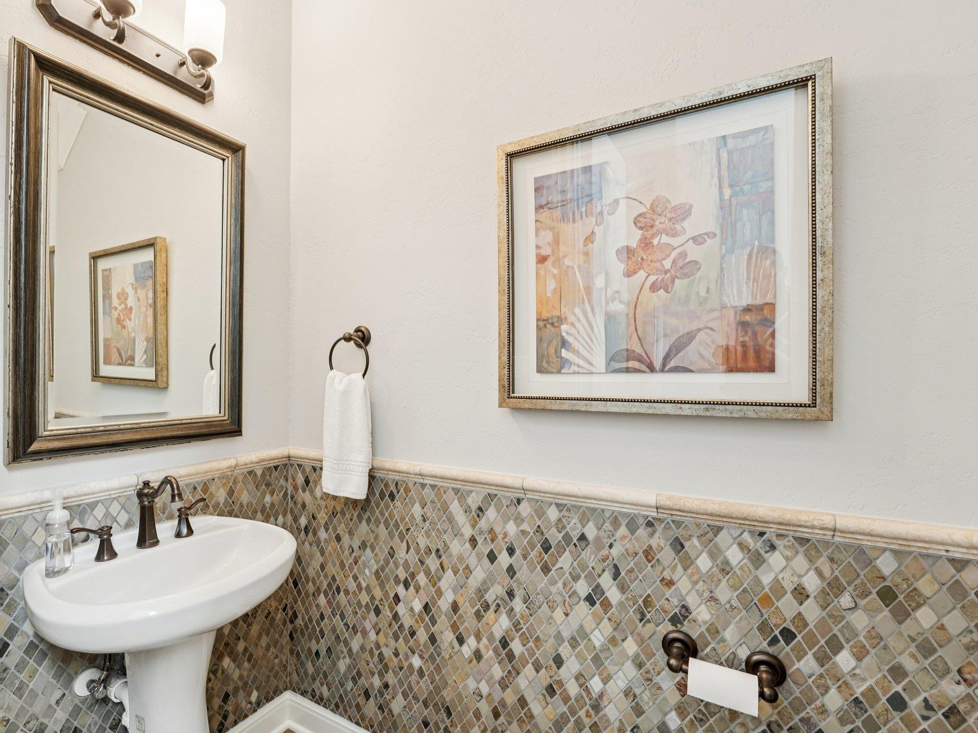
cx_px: 425
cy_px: 370
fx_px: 452
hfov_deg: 94.0
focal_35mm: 16
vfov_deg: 78.1
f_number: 8
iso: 800
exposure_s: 1/20
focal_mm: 14
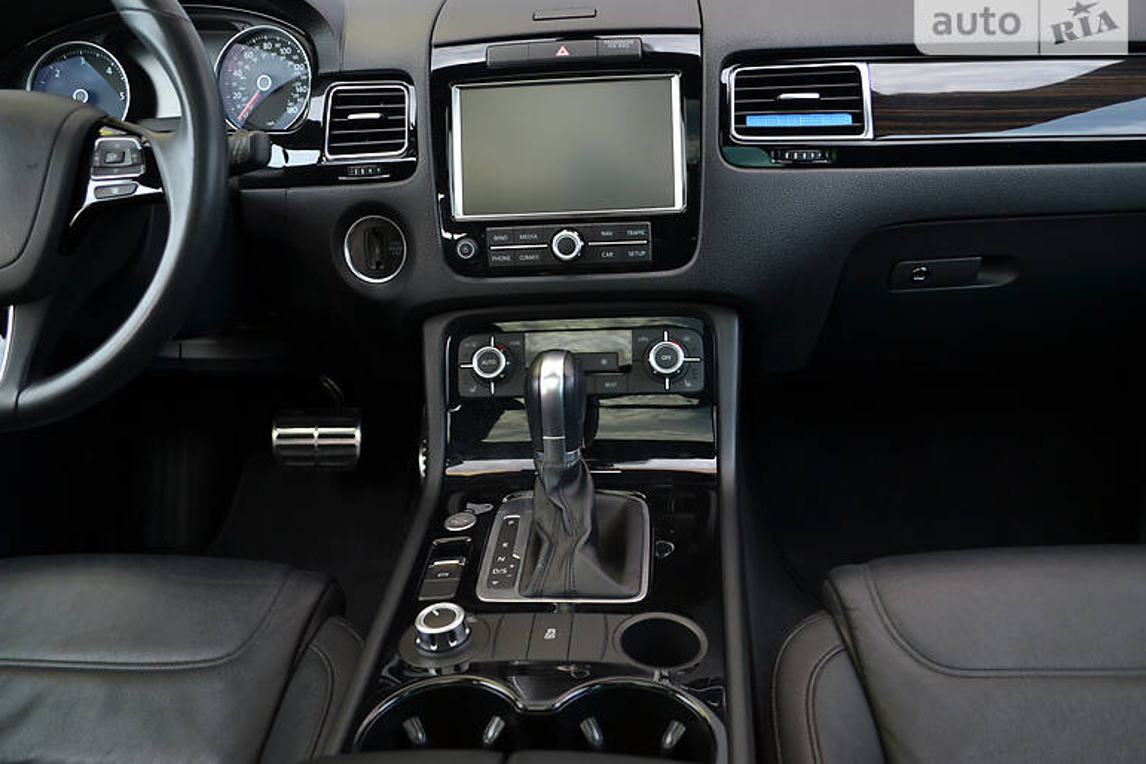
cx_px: 556
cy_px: 369
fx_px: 891
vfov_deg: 46.4
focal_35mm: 28
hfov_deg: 65.5
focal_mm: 18
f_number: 3.5
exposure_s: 1/250
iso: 400
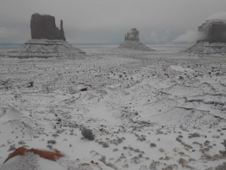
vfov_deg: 38.7
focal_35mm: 37
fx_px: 242
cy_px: 85
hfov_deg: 50.1
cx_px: 113
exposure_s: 1/250
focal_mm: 6.7
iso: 80
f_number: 3.9
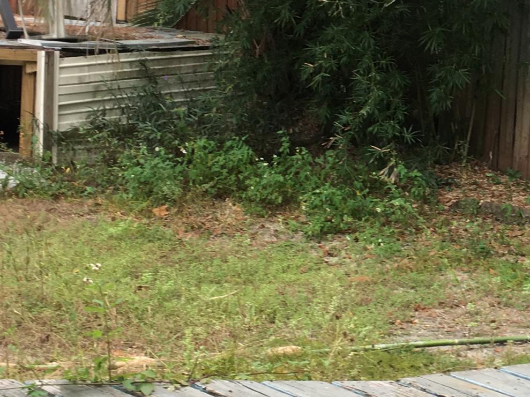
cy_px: 127
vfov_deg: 16.7
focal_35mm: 88
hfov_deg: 21.7
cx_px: 495
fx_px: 1347
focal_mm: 4.15
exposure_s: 1/120
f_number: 2.2
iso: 32
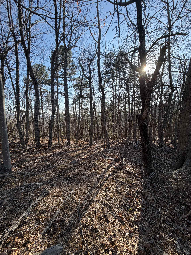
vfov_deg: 102.1
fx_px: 103
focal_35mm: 14
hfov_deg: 85.7
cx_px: 96
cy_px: 128
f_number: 2.2
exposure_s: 1/502
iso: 50
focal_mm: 2.22
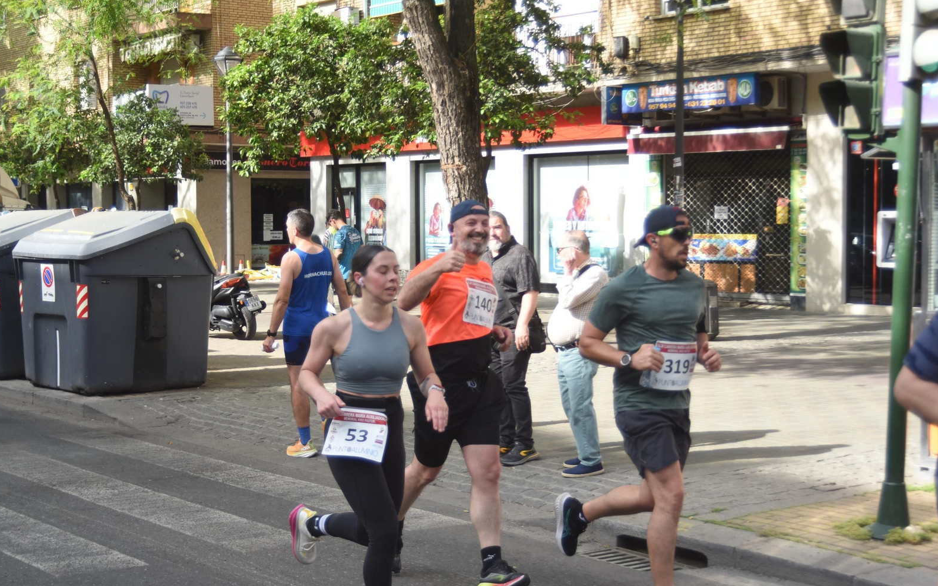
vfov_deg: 20.3
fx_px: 1636
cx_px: 467
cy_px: 310
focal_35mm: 64
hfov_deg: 32.0
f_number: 6.3
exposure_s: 1/640
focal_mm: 62
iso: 400
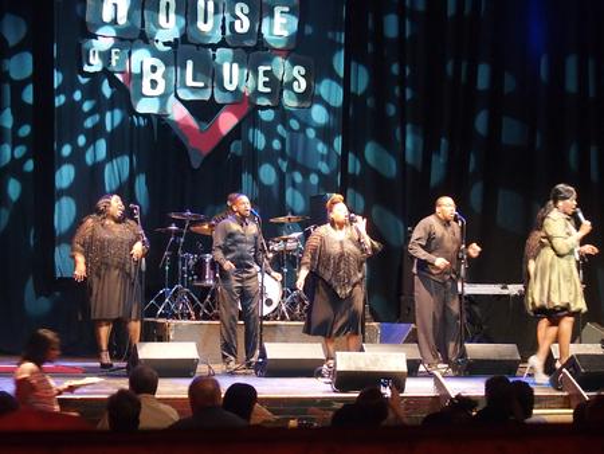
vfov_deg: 16.1
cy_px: 227
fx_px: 1606
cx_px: 302
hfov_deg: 21.3
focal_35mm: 92
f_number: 2.8
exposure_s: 1/25
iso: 1000
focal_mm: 19.6
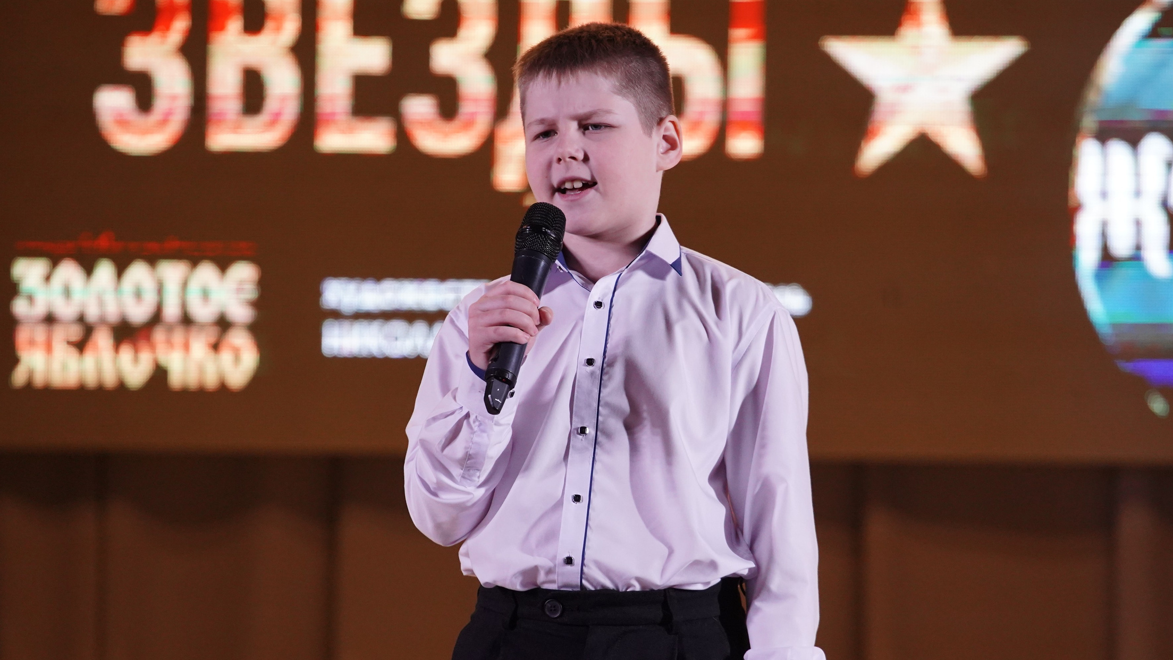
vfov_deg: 5.0
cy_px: 385
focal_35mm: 243
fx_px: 7559
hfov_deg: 8.9
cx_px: 627
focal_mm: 200
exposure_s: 1/400
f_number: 5
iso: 3200
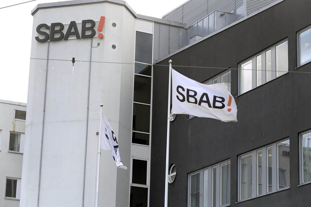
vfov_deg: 13.9
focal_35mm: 98
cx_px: 156
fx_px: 846
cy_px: 104
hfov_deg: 20.8
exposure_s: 1/5000
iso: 3200
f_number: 8
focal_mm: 98
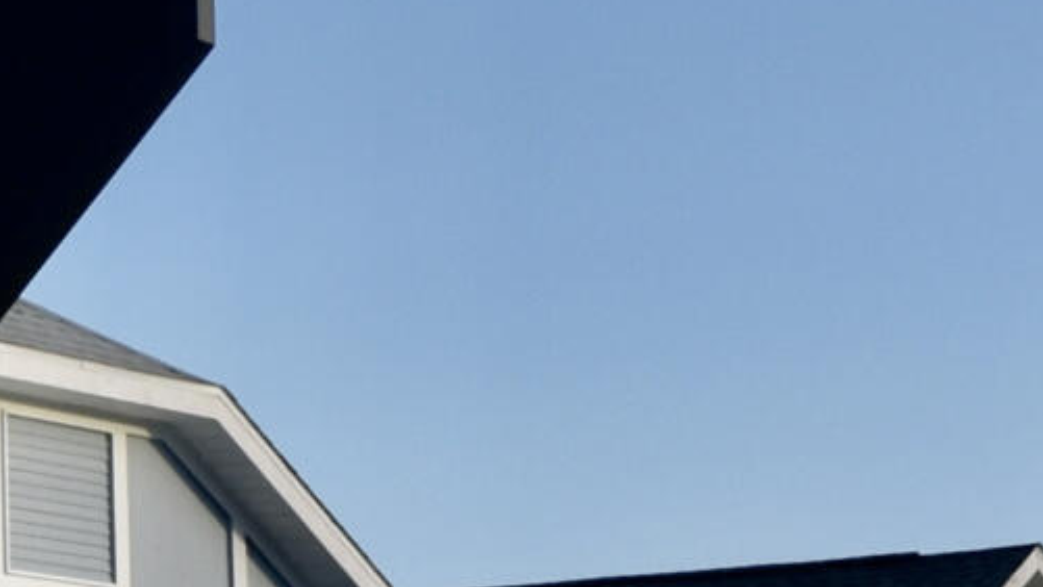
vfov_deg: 5.4
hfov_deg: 9.5
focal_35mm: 226
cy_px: 224
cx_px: 652
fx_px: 6251
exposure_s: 1/250
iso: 280
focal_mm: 24
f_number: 8
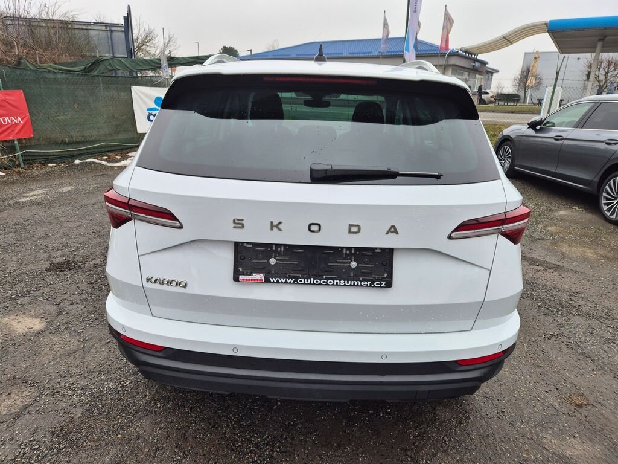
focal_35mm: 23
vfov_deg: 58.9
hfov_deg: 73.9
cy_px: 232
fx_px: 411
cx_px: 309
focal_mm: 5.4
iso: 25
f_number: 1.8
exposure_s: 1/303
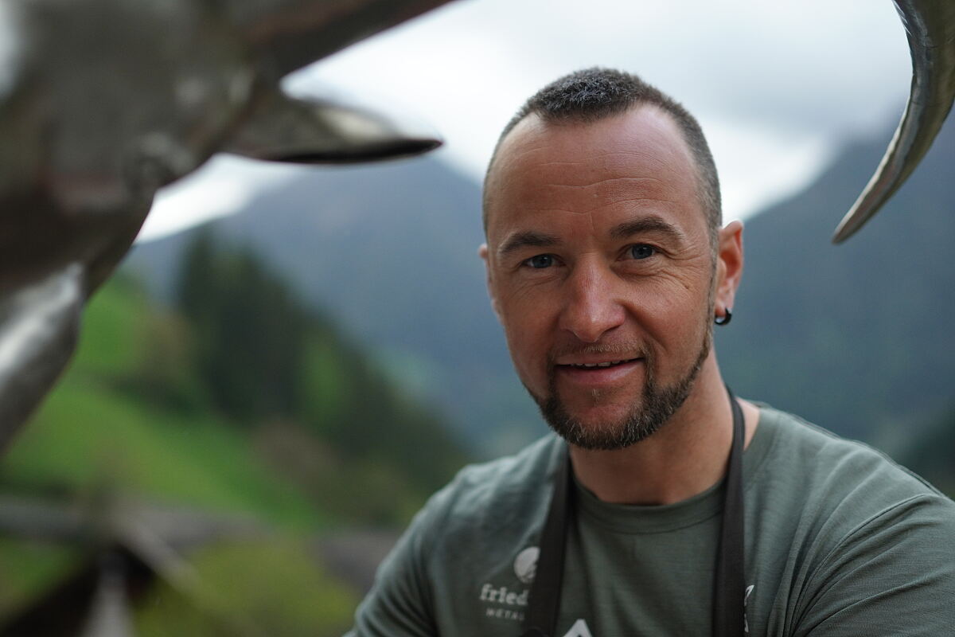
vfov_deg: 25.8
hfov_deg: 37.9
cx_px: 478
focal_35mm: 52
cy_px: 318
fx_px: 1393
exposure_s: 1/400
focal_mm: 35
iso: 400
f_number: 1.4
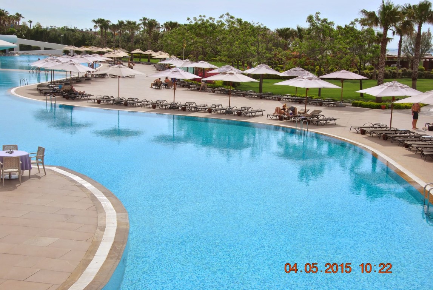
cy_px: 145
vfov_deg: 26.6
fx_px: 614
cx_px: 216
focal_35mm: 51
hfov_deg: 38.8
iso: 100
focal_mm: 34
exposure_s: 1/320
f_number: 9
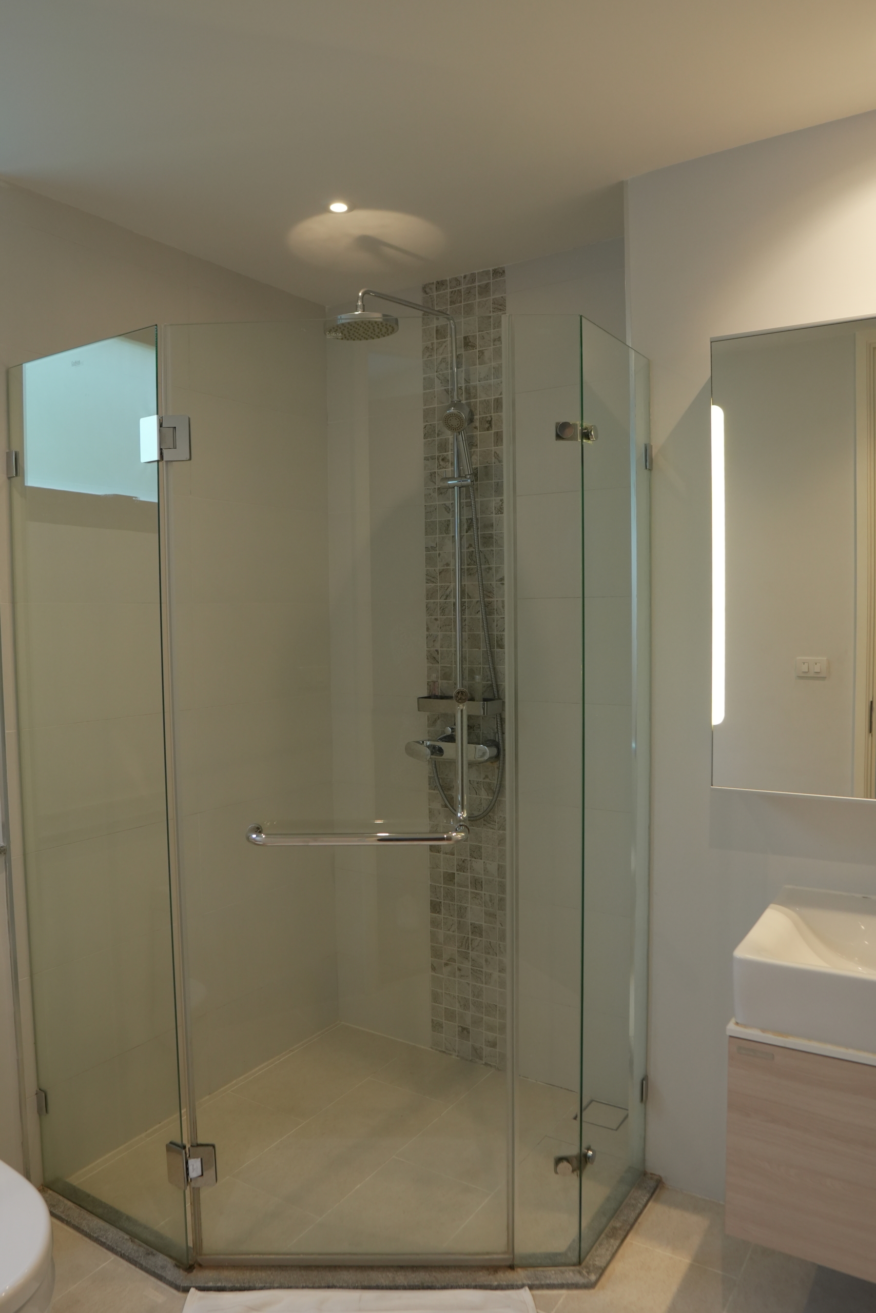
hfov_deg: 53.1
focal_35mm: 24
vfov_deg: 73.7
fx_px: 876
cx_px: 438
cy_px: 656
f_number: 3.5
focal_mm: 16
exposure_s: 1/100
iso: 640
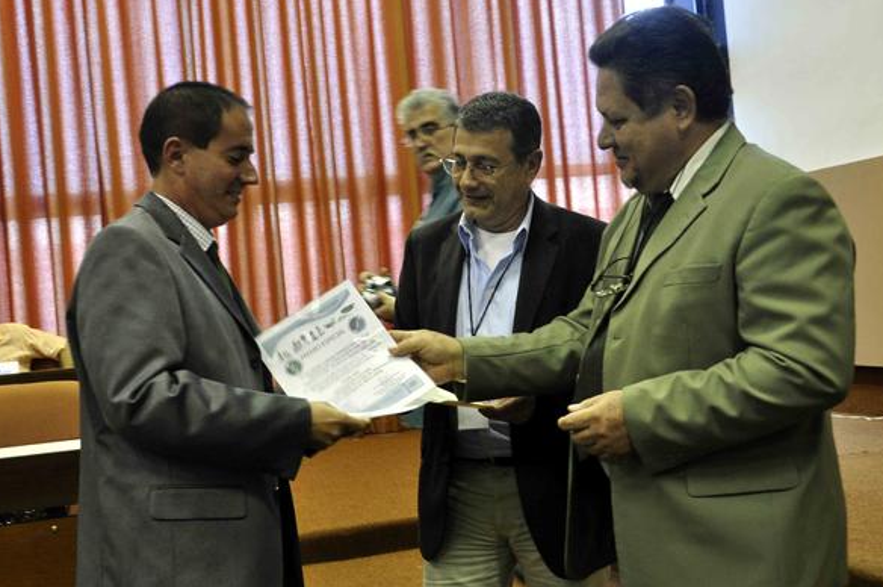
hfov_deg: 51.9
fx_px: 907
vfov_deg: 35.9
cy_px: 287
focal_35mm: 37
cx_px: 440
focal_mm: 24
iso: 800
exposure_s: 1/45
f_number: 3.8
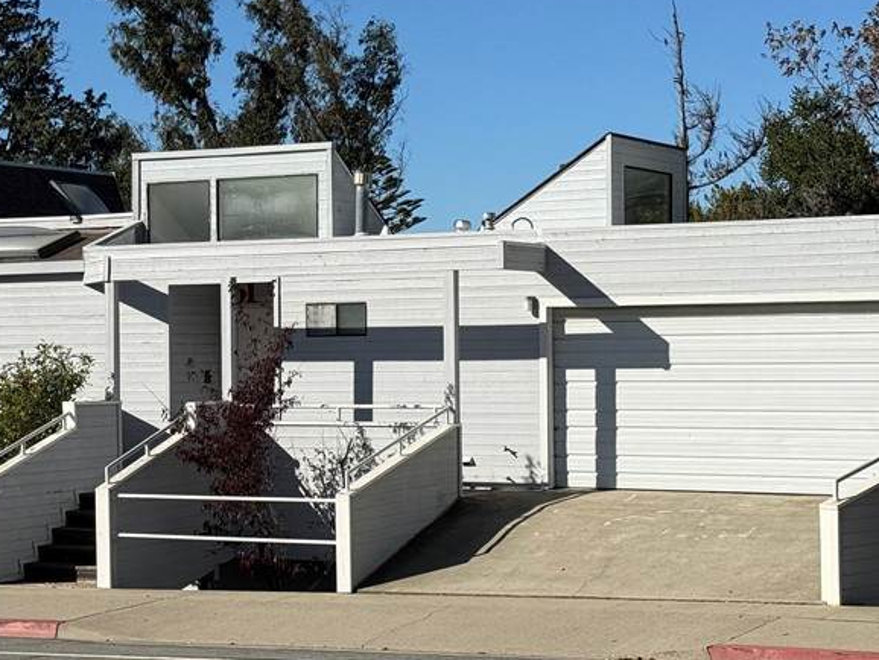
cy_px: 370
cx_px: 373
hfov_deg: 23.0
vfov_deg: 17.4
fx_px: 2159
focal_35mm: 85
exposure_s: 1/8772
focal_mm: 6.76
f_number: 1.78
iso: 64
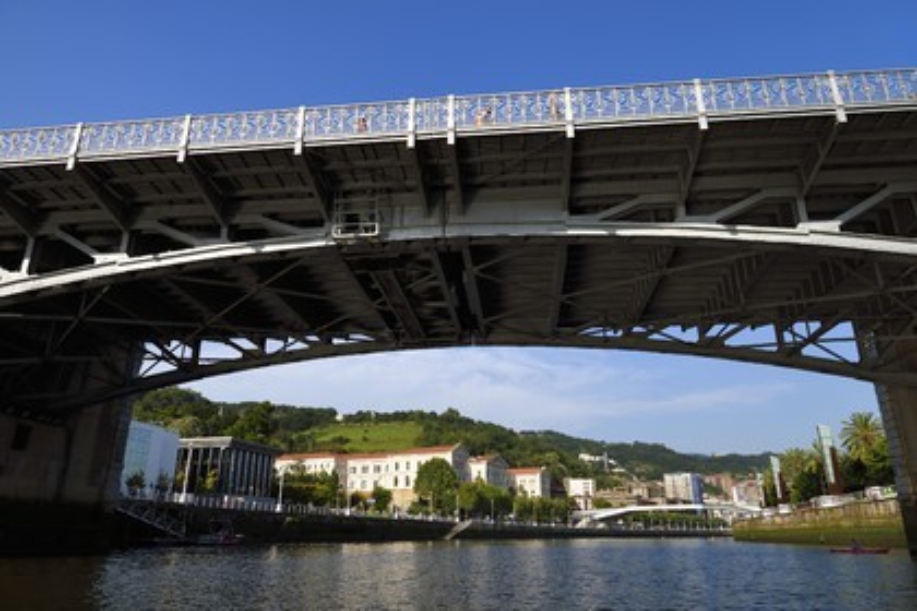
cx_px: 458
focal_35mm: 24
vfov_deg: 53.1
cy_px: 306
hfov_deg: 73.7
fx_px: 611
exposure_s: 1/320
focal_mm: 24
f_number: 11
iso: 200
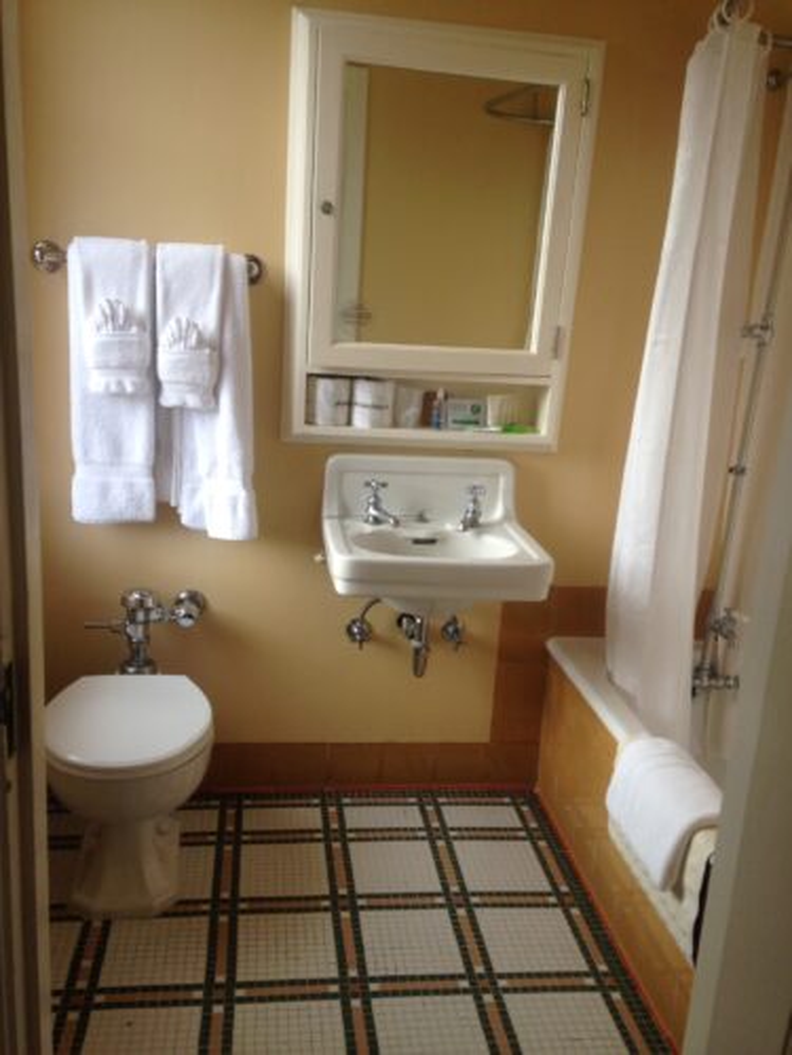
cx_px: 396
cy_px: 528
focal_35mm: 33
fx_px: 1007
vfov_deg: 55.4
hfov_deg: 42.9
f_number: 2.4
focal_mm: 4.12
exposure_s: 1/120
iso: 64
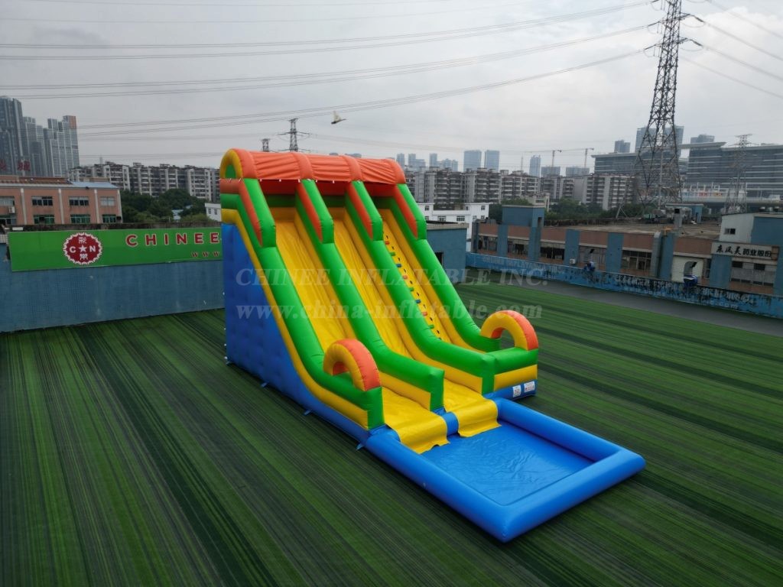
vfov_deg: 56.8
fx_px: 543
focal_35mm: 24
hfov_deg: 71.6
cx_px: 392
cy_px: 294
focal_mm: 6.72
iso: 110
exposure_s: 1/3200
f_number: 1.7
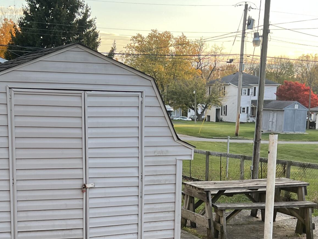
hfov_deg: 29.0
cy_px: 223
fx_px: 615
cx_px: 166
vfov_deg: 21.4
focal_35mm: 67
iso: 40
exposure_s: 1/162
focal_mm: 5.7
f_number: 1.5
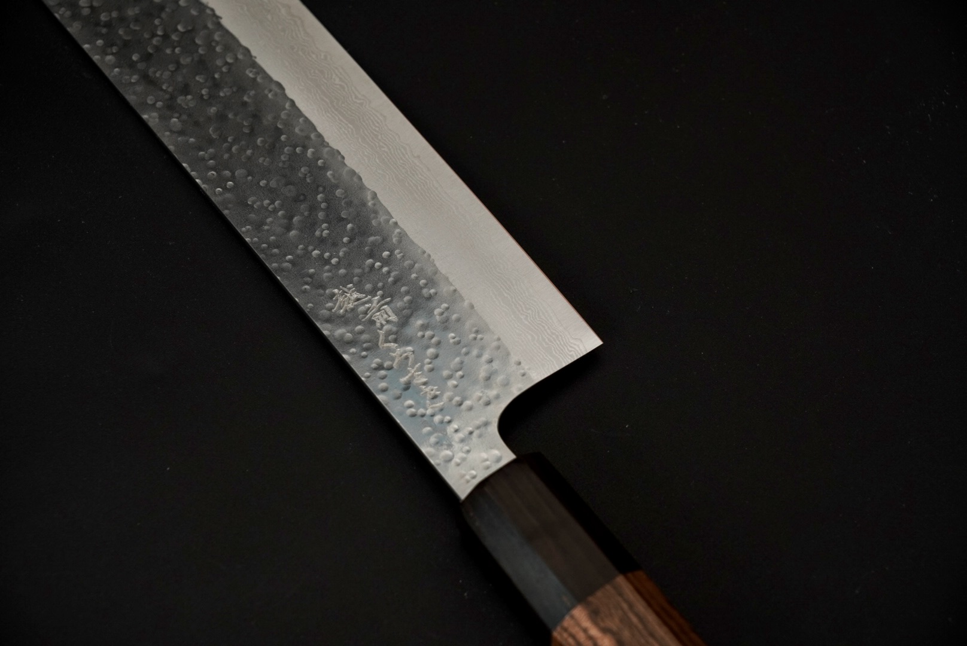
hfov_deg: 27.0
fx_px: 2016
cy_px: 323
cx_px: 484
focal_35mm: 75
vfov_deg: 18.2
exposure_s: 1/160
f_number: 5.6
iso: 640
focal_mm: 50
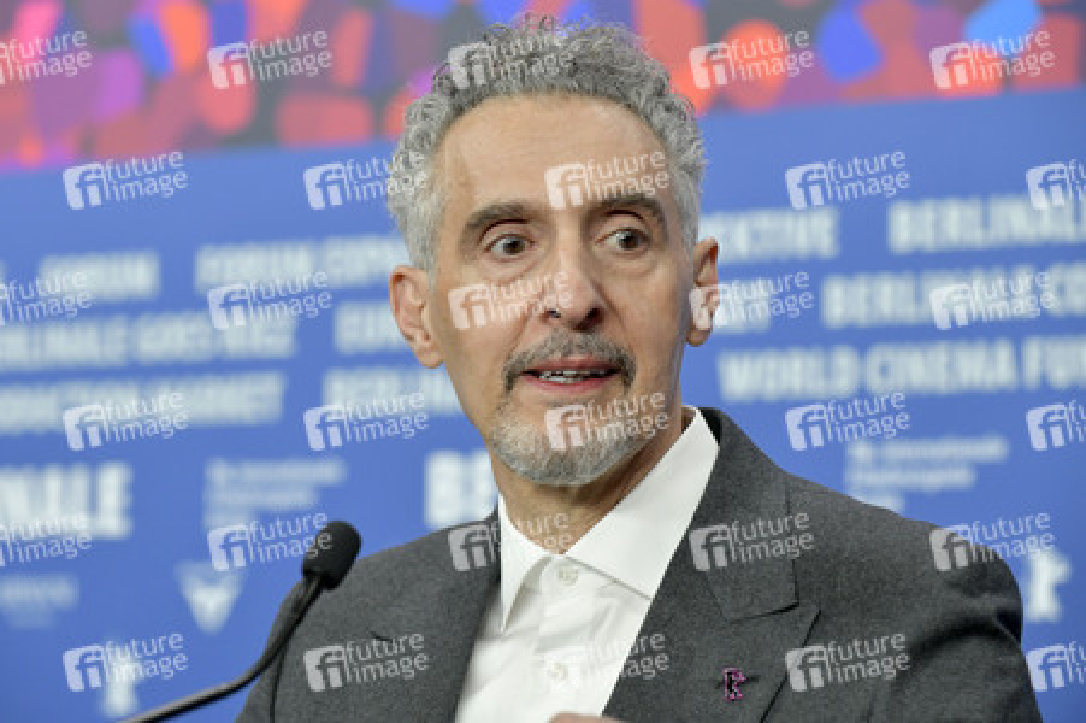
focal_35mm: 125
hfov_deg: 16.4
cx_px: 543
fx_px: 3768
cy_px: 362
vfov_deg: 11.0
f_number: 5.6
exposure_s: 1/250
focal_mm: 125
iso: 2000
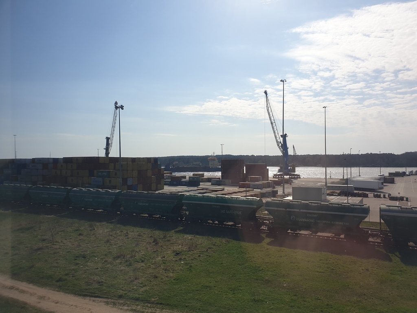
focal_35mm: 26
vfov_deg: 53.1
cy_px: 156
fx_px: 313
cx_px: 208
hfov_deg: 67.3
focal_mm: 4.3
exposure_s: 1/1727
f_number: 2.4
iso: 50
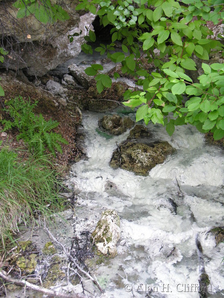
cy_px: 149
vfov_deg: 27.4
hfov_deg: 20.7
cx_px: 112
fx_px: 613
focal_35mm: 71
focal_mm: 18
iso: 200
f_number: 3.3
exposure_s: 1/139
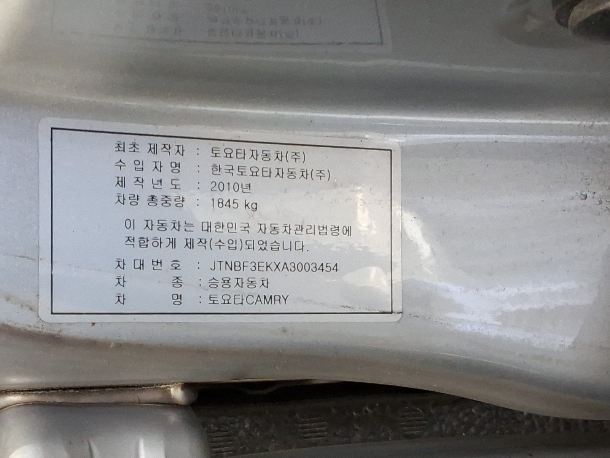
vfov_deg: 25.6
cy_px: 281
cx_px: 248
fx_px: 1005
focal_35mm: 57
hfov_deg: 33.7
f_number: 1.9
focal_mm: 2.91
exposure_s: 1/24
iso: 211
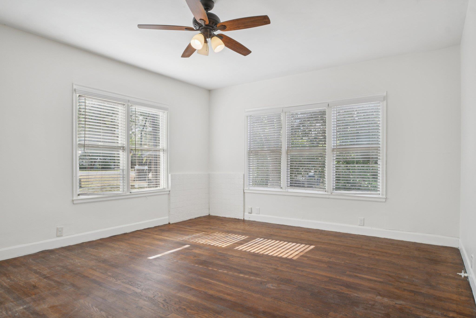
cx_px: 238
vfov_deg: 59.5
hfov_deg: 81.2
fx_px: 278
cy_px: 159
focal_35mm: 21
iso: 400
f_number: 8
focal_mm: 14
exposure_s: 1/160
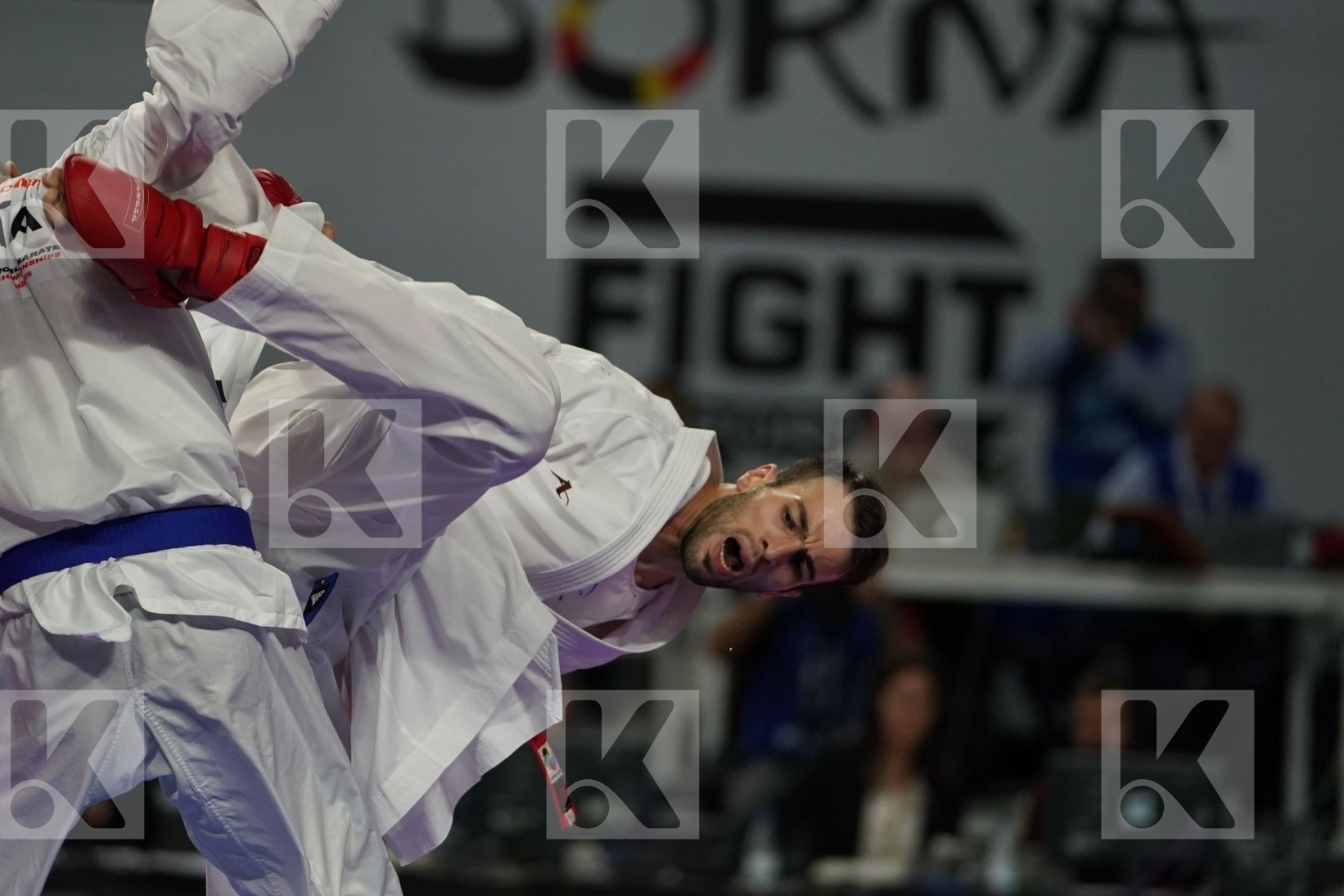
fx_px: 11910
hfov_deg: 6.5
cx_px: 623
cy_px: 474
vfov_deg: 4.3
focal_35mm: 319
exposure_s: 1/1000
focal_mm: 194
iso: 1000
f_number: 2.8
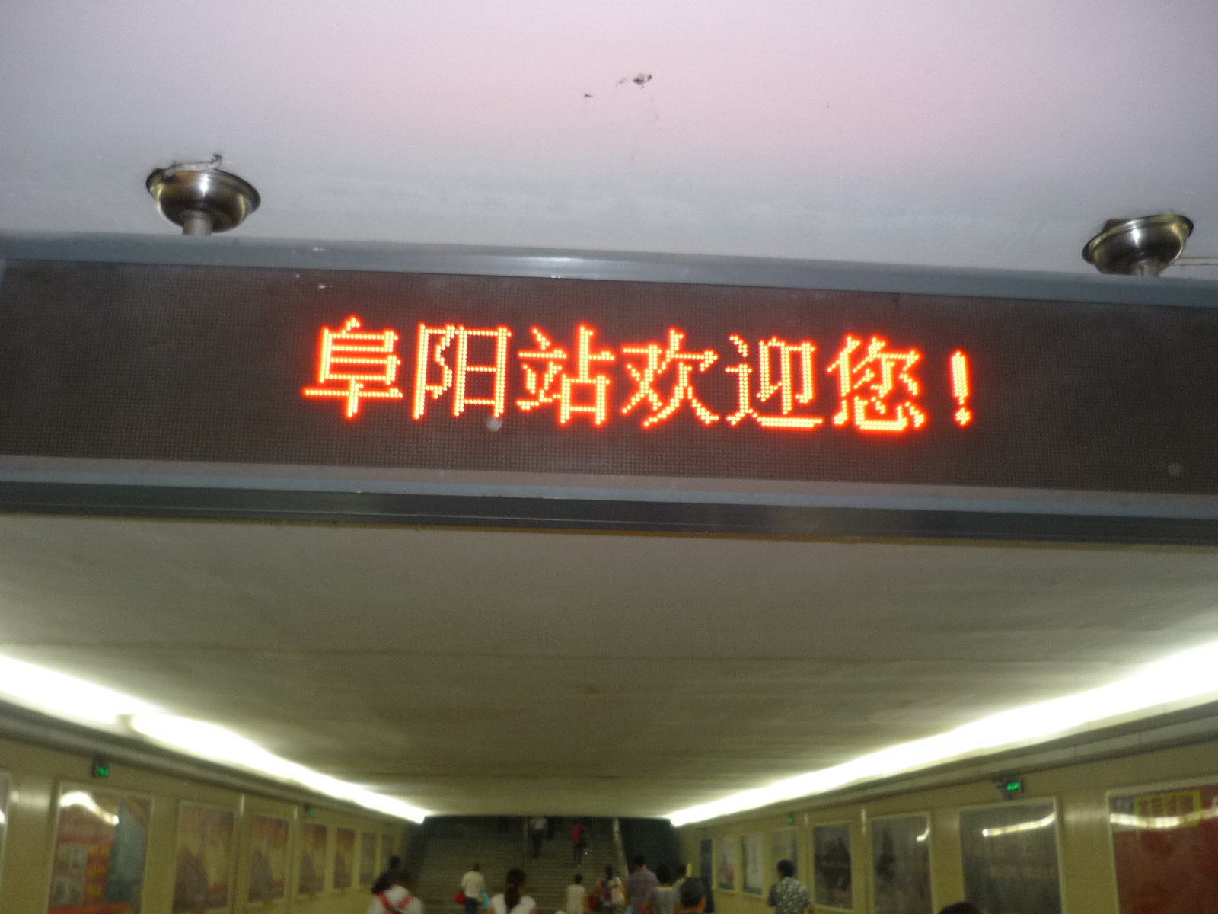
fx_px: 1161
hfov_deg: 55.4
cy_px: 457
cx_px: 609
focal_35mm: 33
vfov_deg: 42.9
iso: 160
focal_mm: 5.5
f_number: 2.8
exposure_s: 1/8
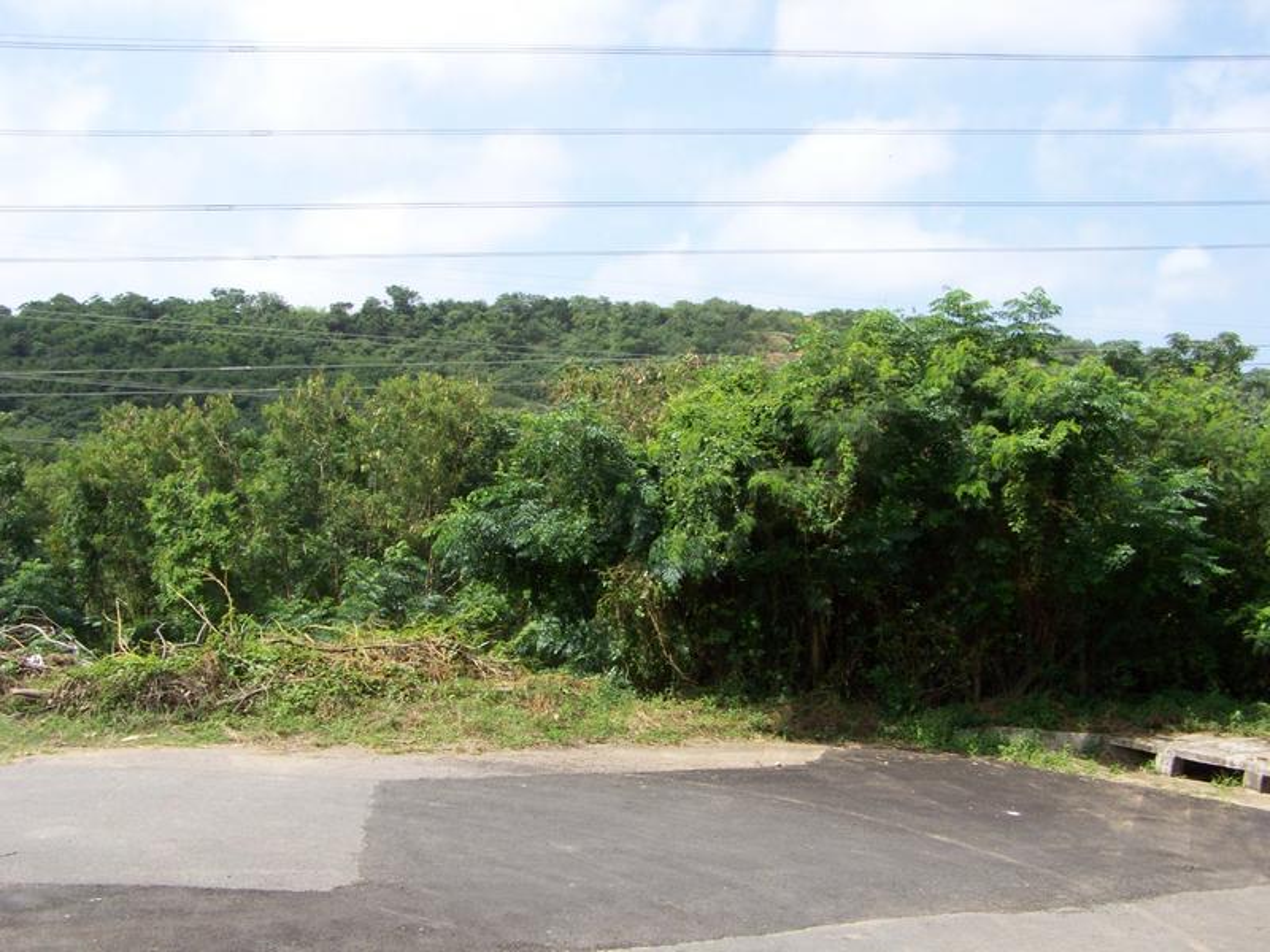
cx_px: 635
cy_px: 476
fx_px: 1394
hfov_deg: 49.0
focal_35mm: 38
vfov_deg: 37.7
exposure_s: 1/320
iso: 64
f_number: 4
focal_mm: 6.3
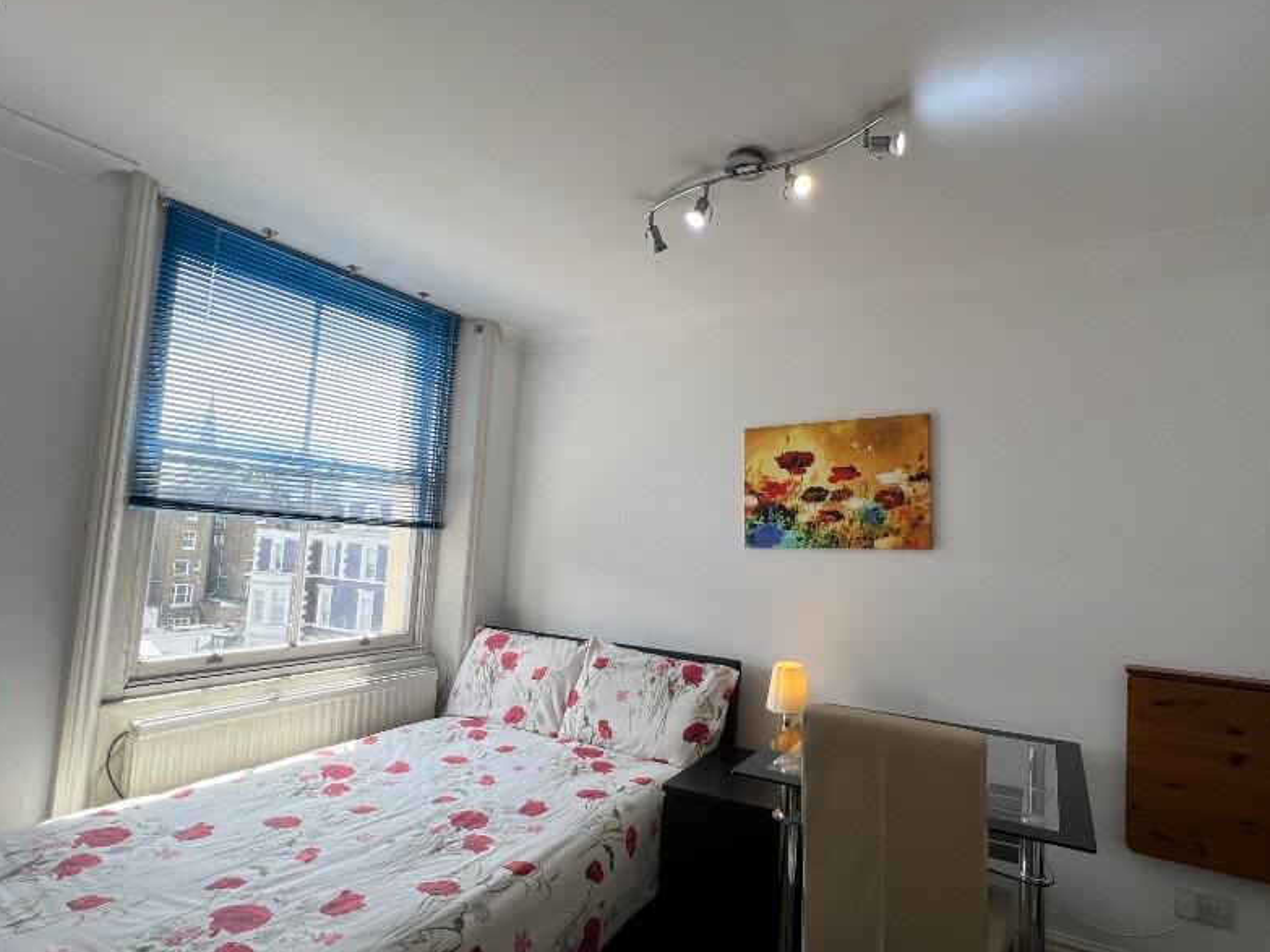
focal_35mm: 17
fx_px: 624
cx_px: 720
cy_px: 498
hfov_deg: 90.5
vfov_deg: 74.7
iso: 32
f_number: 1.8
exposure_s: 1/215
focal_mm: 1.57
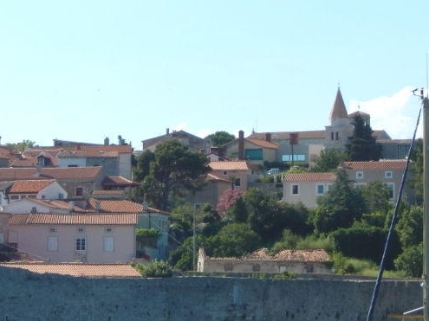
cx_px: 107
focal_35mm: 176
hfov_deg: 11.2
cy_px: 208
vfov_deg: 8.4
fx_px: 2181
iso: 125
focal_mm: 15.3
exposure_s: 1/1250
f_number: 4.3
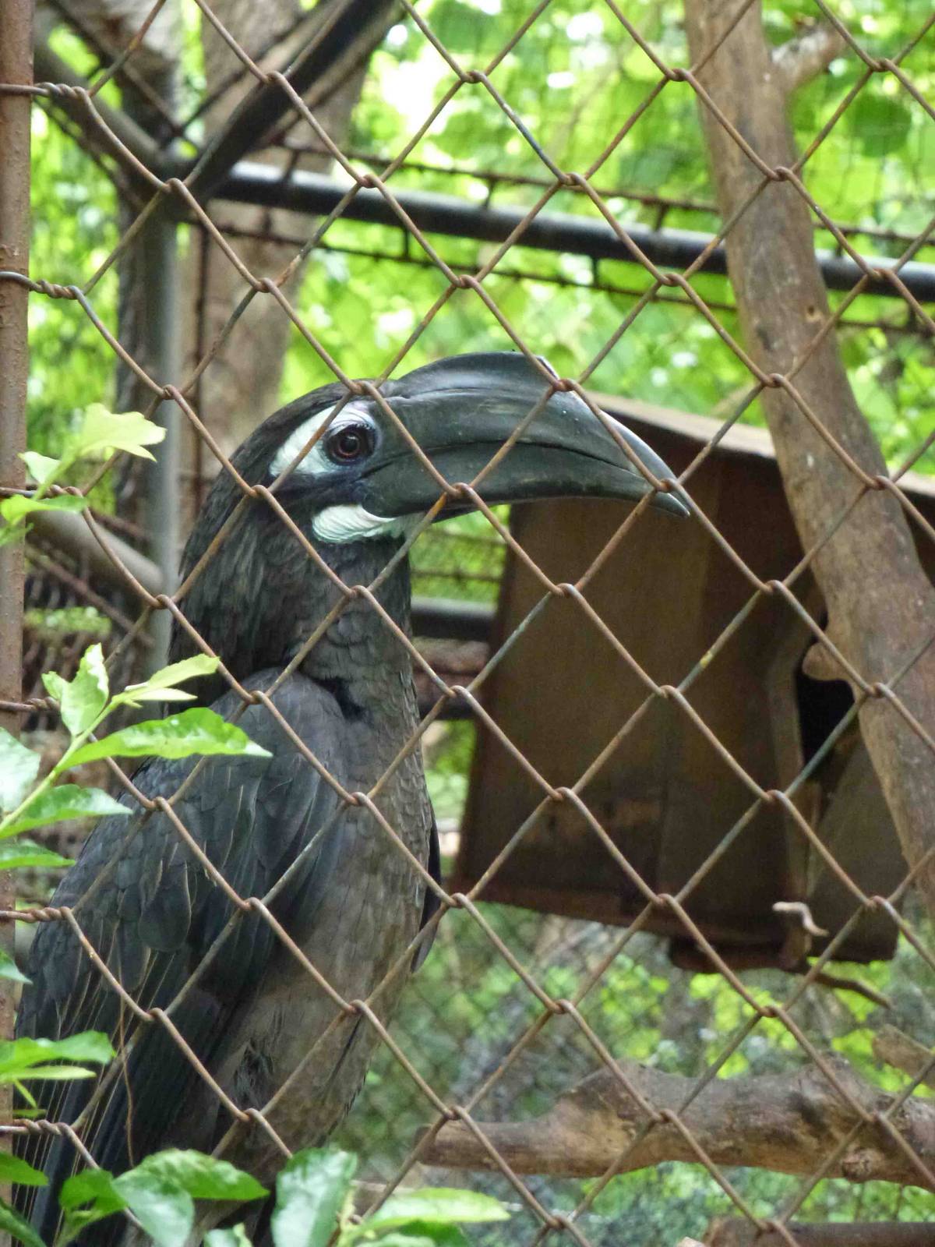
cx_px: 468
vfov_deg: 11.8
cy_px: 624
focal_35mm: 168
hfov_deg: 8.8
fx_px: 6050
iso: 800
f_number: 5.4
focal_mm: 30.1
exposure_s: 1/25
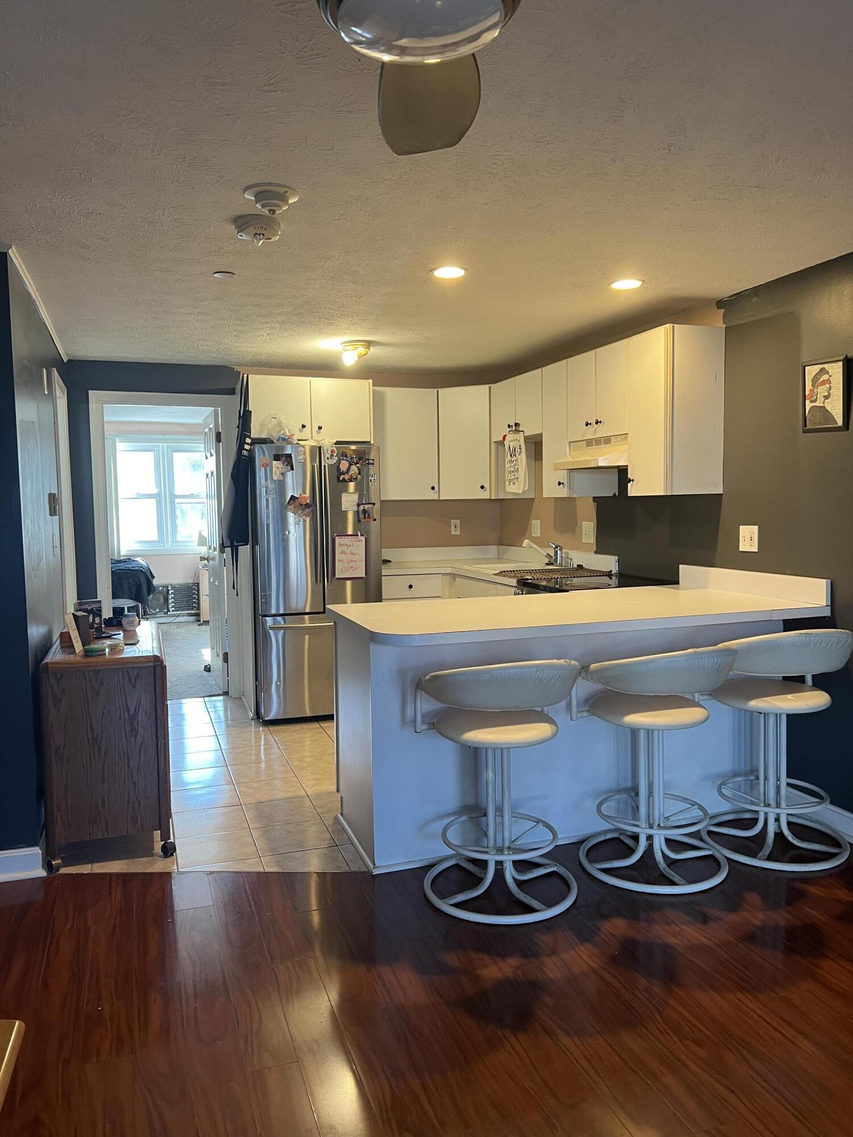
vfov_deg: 67.3
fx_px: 854
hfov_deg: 53.1
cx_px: 426
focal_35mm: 26
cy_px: 568
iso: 100
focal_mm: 5.7
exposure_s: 1/60
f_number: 1.5
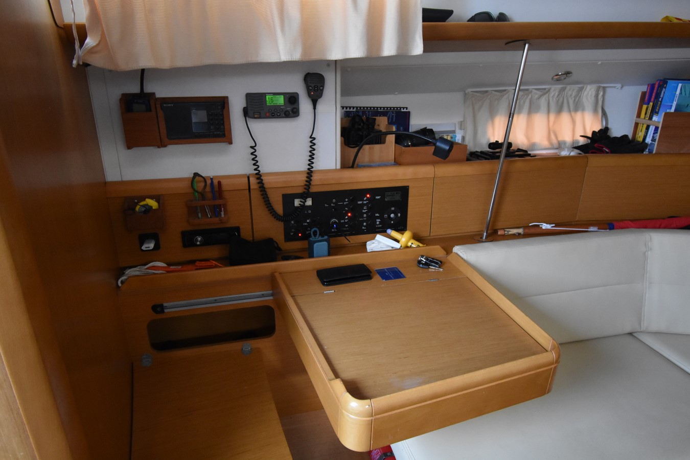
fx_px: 431
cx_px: 345
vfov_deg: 56.1
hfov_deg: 77.3
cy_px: 230
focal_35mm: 22
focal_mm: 15
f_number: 5
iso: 3200
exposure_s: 1/60
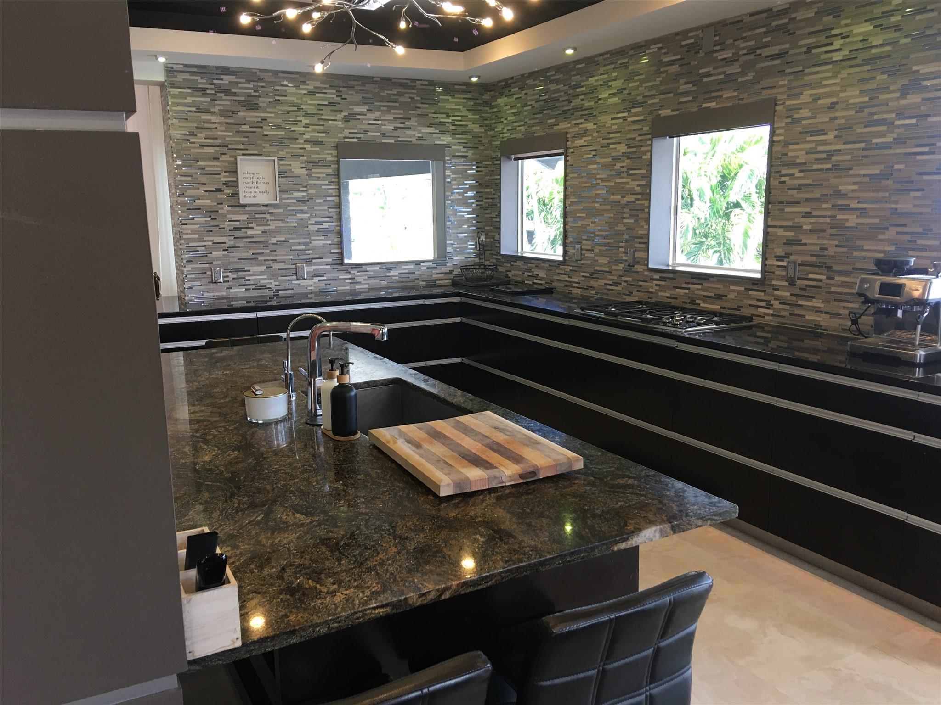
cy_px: 352
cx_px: 470
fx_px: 788
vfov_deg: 48.2
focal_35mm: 29
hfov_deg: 61.7
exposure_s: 1/15
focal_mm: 4.15
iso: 32
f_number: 2.2
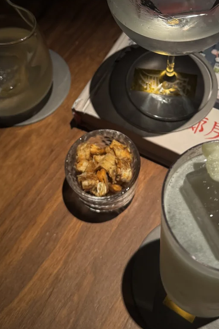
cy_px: 84
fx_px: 429
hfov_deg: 28.6
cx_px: 128
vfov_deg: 40.8
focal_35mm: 47
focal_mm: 6.76
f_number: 1.78
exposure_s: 1/69
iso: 200
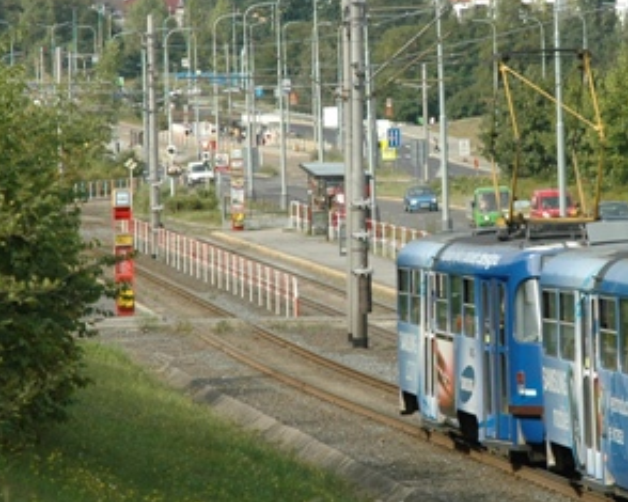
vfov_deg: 5.8
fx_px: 4979
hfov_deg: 7.2
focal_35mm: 268
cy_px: 197
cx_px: 466
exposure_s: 1/500
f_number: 7.1
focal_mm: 70
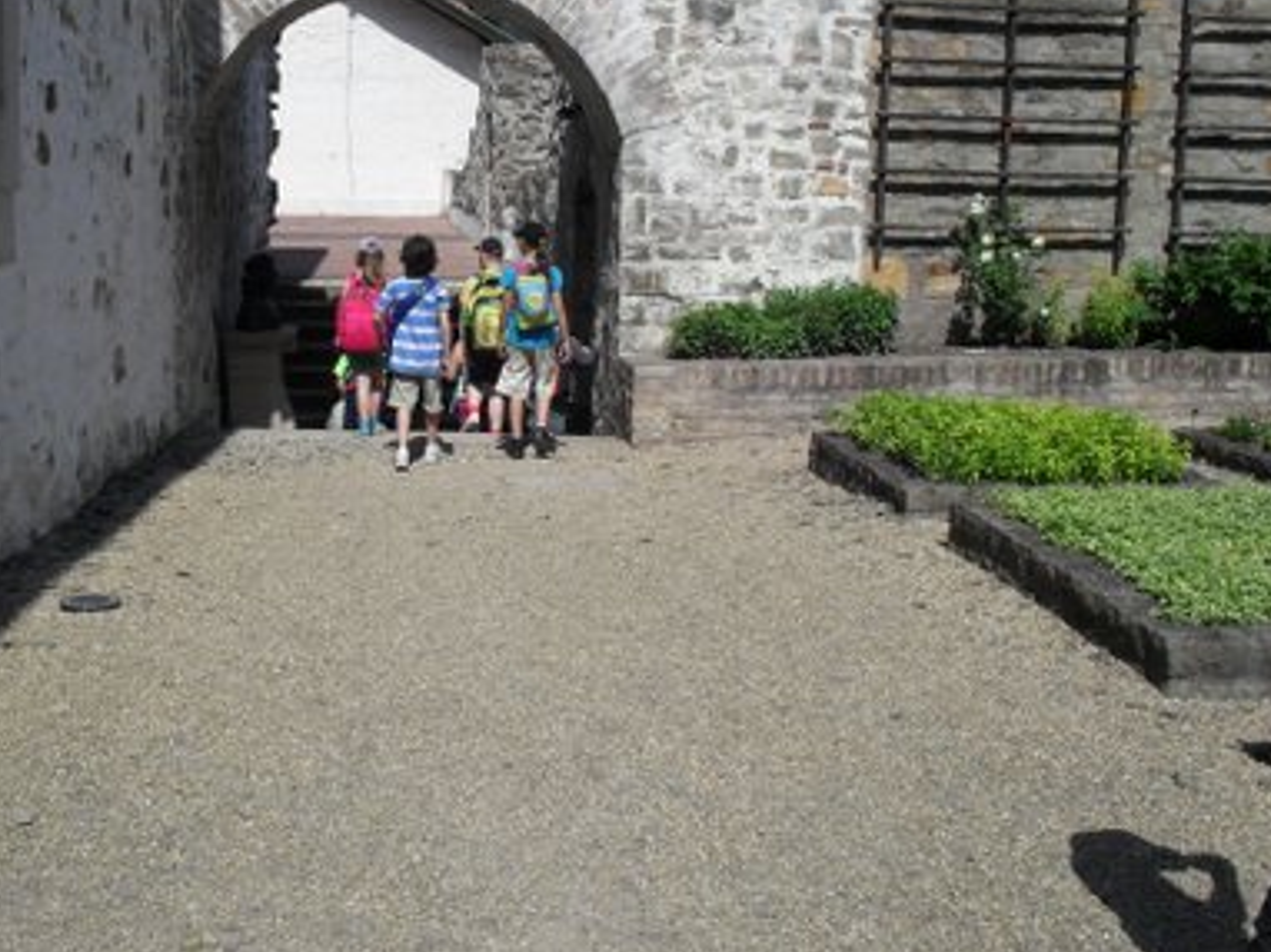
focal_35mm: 44
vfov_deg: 32.8
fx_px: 1615
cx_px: 559
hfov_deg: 42.9
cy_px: 396
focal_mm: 6.3
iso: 100
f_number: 8.4
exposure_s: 1/350
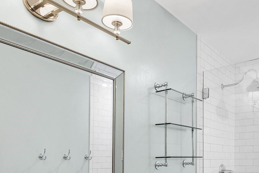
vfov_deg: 34.5
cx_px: 147
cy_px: 160
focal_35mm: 36
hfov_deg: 53.0
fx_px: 259
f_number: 10
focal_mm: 16
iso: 400
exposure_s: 1/1.67
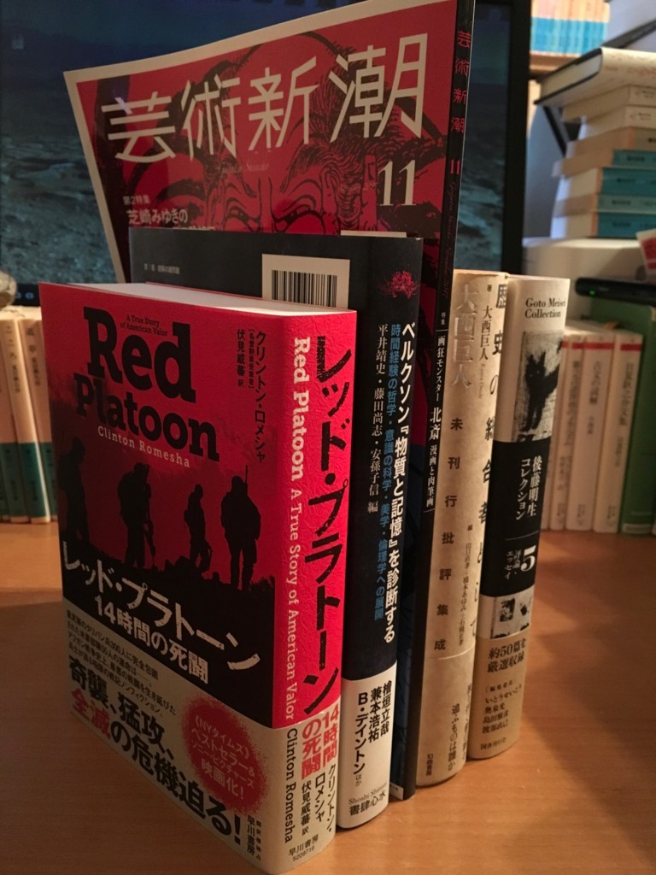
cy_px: 438
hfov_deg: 48.2
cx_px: 328
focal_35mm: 29
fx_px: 733
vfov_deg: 61.7
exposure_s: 1/15
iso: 400
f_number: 2.2
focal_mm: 4.15
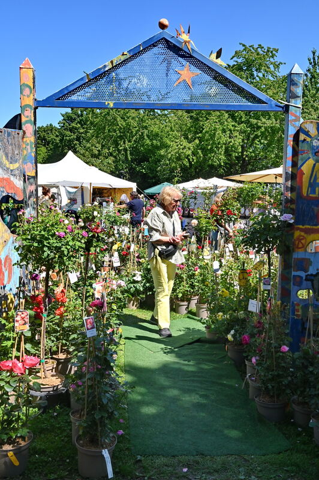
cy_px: 240
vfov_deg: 50.7
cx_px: 160
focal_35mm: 38
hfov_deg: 35.0
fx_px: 506
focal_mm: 38
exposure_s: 1/160
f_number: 14
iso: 400
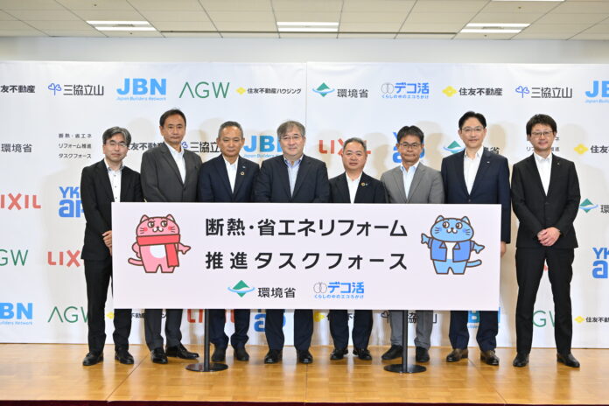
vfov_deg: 23.4
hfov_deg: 34.5
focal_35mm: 58
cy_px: 203
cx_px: 304
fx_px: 981
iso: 2500
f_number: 7.1
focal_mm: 58
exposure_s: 1/100
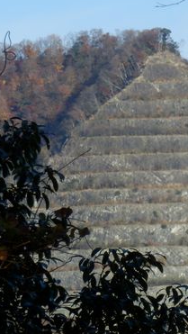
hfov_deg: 2.6
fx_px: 4116
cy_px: 217
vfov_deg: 4.6
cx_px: 224
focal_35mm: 465
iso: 80
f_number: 5.8
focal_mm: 35.1
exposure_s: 1/250
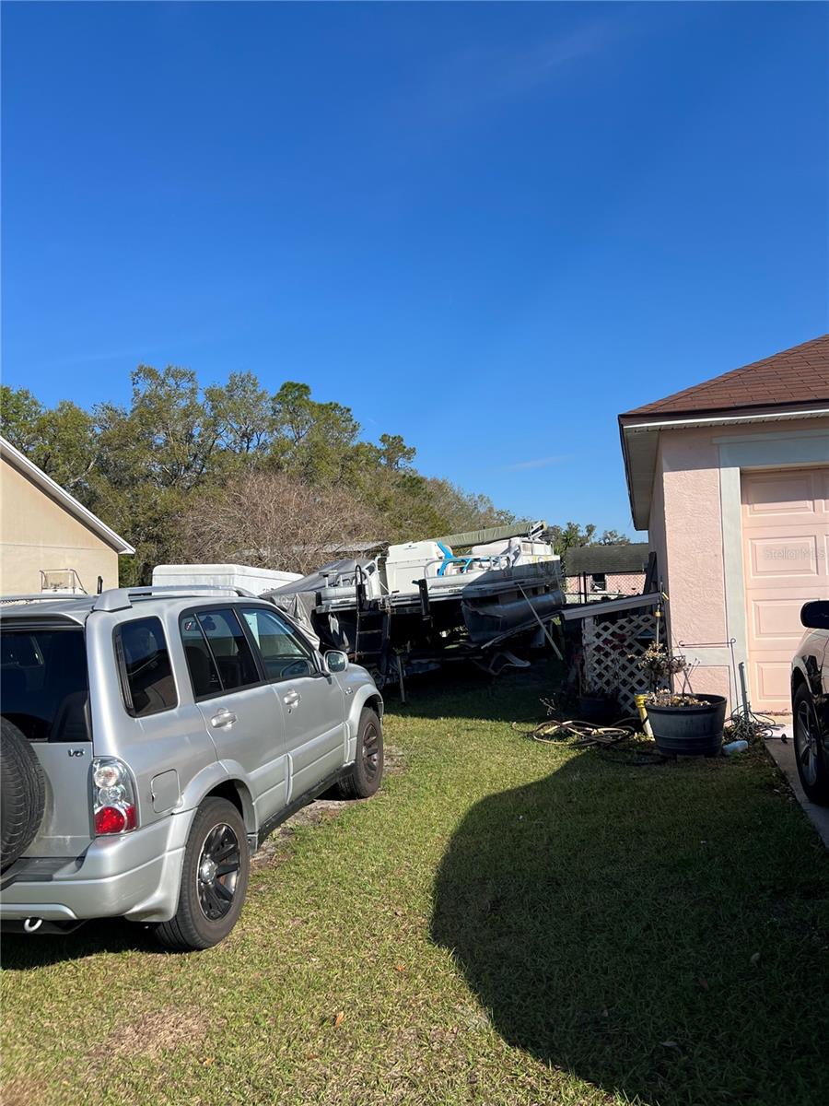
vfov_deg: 67.3
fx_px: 830
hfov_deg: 53.1
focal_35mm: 26
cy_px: 553
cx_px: 414
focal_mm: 5.7
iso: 50
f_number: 1.5
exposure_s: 1/3831
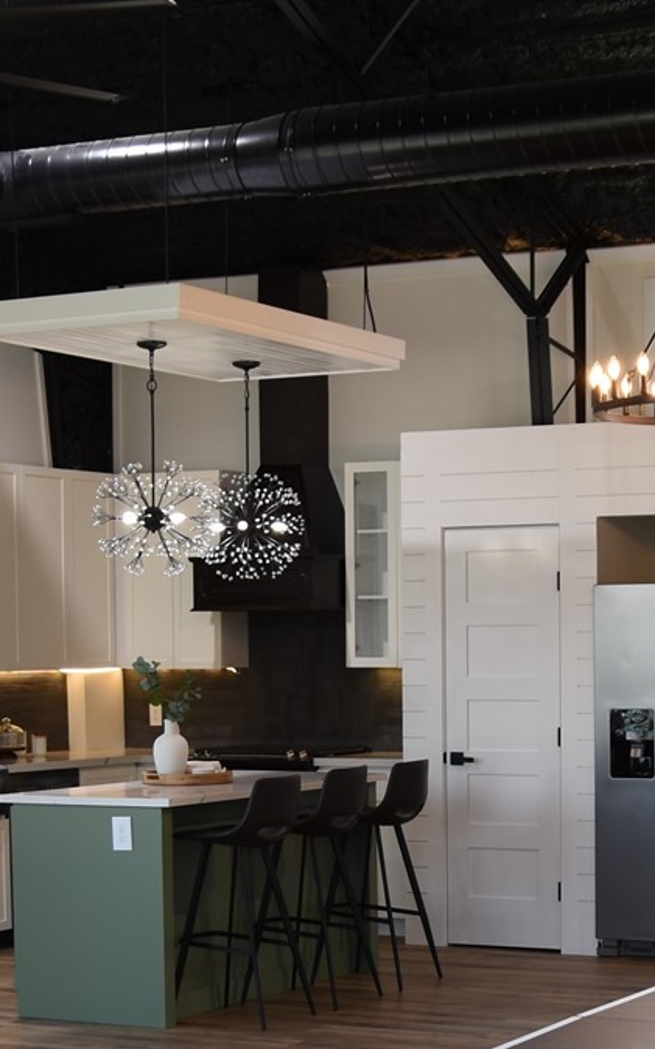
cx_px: 431
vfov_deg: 25.8
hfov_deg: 16.6
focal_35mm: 79
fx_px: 2244
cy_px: 854
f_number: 3.2
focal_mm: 17
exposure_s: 1/60
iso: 100
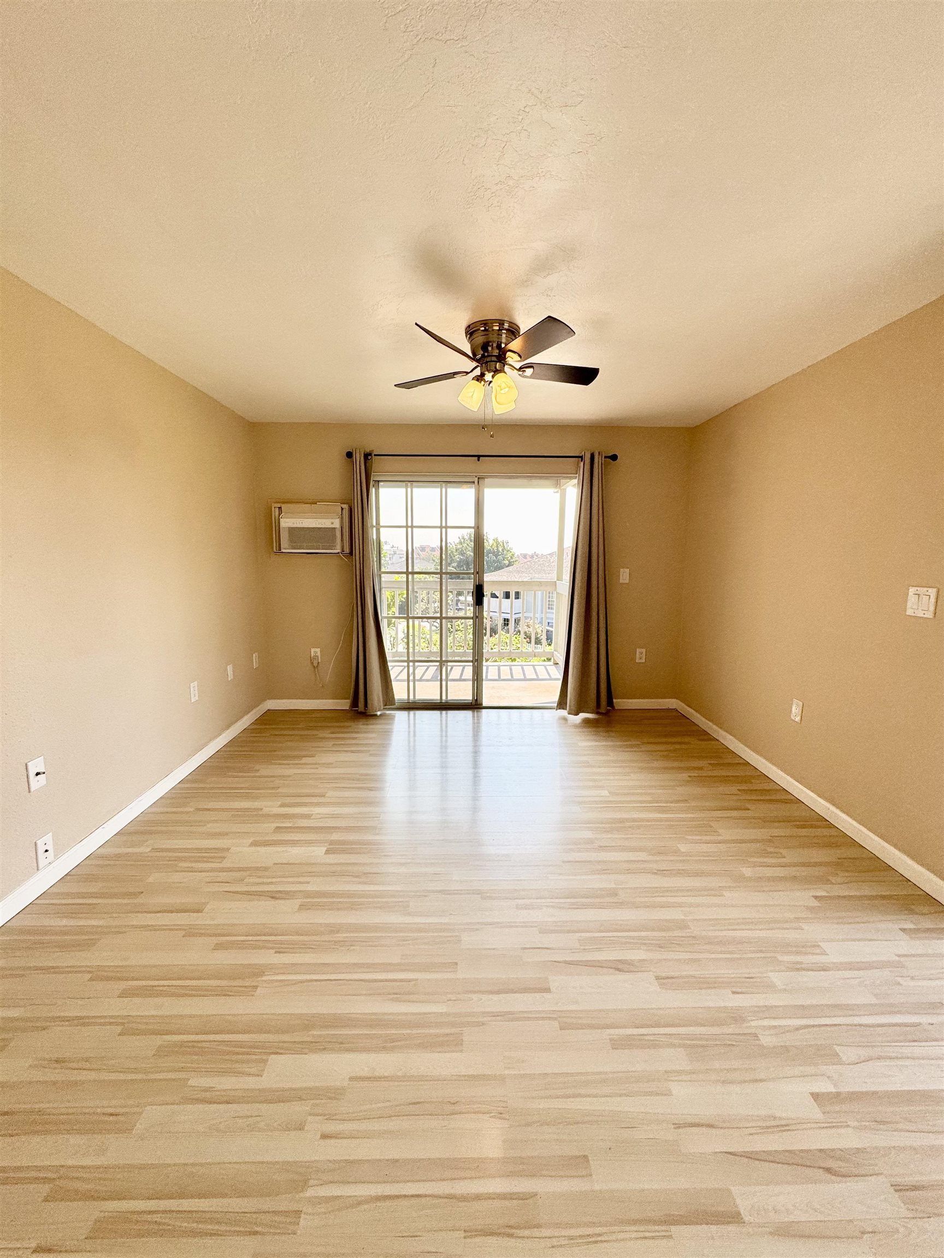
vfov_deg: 102.1
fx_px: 509
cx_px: 472
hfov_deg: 85.7
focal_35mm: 14
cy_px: 629
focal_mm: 2.22
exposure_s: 1/397
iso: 40
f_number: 2.2
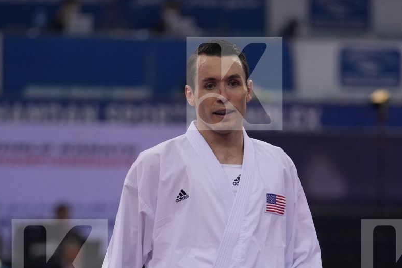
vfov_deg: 4.2
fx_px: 3607
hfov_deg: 6.4
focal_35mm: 323
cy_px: 266
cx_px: 234
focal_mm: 140
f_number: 2.8
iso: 2000
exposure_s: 1/1000
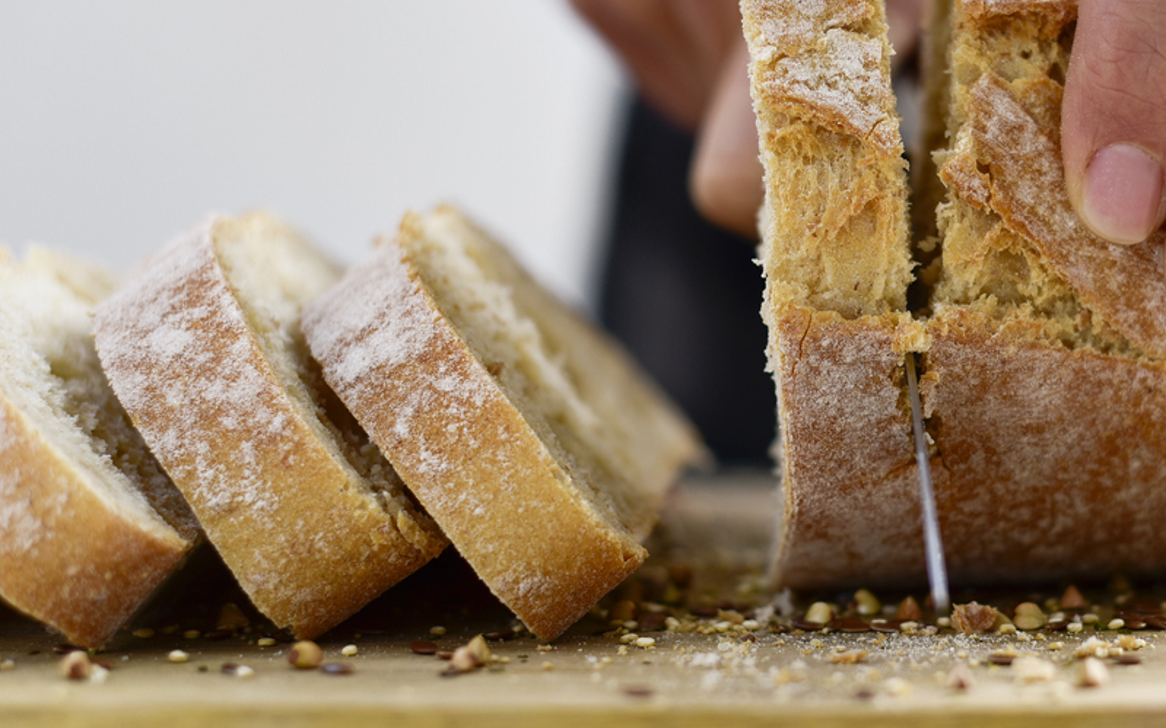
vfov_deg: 16.3
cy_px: 273
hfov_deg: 25.5
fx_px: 2542
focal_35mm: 80
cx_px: 887
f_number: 2.8
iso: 64
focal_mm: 50
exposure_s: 1/100
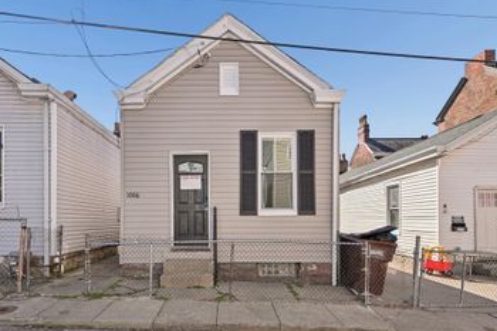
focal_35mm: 20
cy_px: 228
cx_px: 230
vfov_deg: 60.0
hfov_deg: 83.9
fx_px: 276
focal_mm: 14
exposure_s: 1/500
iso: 400
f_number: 8
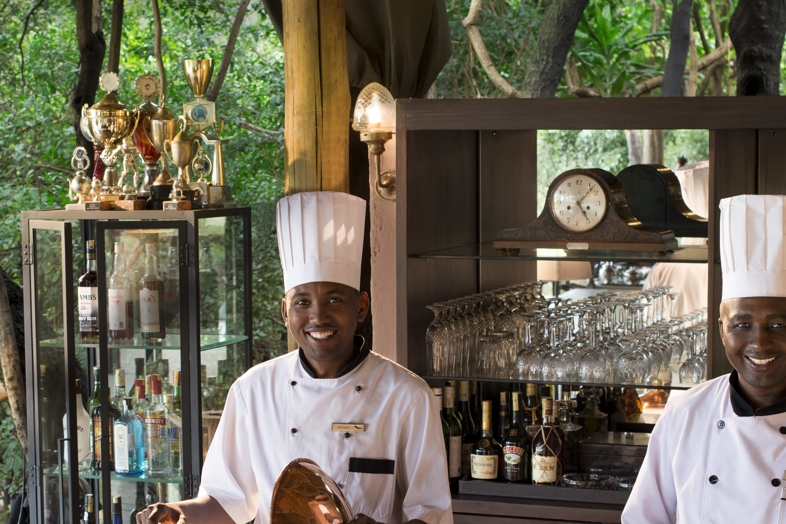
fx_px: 1965
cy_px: 370
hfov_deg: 22.6
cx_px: 309
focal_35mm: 90
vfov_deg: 15.2
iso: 280
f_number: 8
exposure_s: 1/10
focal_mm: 50
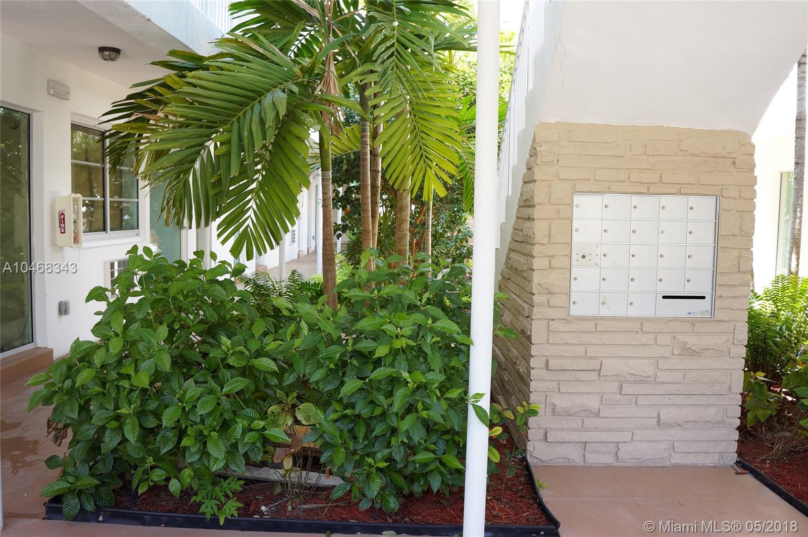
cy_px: 268
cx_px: 404
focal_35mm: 30
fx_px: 673
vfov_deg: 43.5
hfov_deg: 62.0
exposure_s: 1/160
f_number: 4
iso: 400
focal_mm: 20
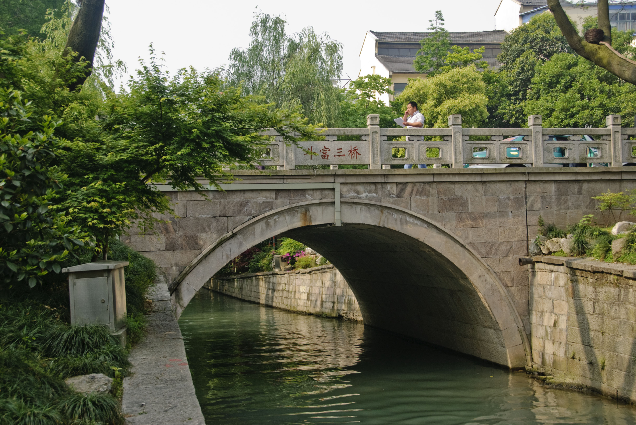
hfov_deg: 41.1
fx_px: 849
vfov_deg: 28.2
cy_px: 212
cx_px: 318
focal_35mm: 48
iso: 200
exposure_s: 1/200
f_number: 7.1
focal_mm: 32
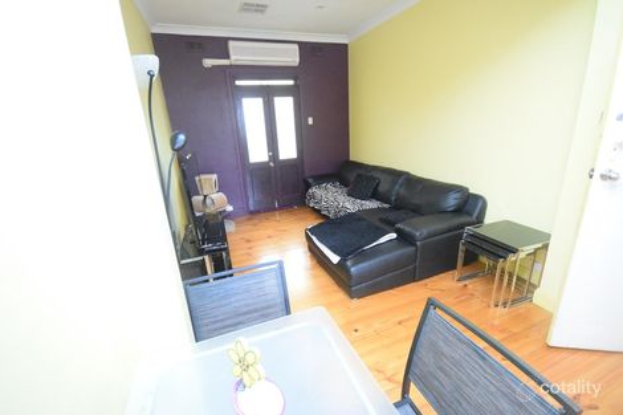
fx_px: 259
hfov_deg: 100.4
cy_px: 208
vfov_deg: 77.3
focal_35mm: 15
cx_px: 312
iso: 6400
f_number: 4
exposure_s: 1/60
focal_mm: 10
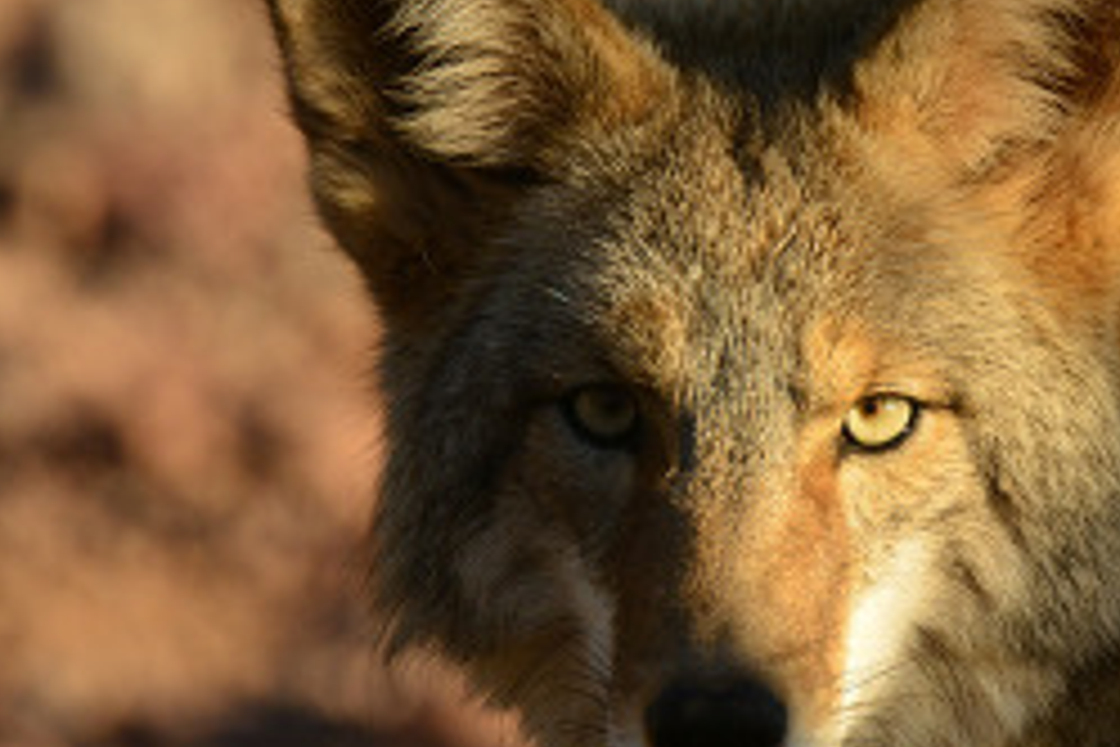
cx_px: 819
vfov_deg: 0.9
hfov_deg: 1.3
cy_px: 320
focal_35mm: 1564
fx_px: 48654
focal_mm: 1000
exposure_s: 1/2500
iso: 1250
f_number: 6.7
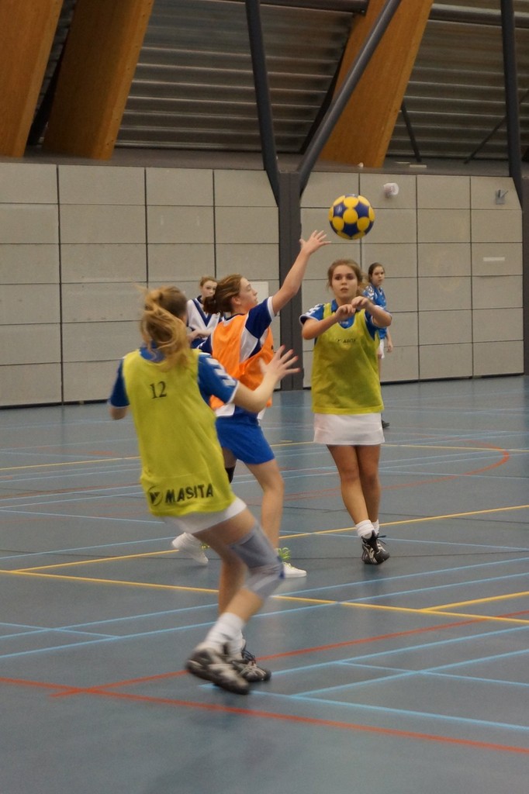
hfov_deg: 18.2
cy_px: 397
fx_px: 1654
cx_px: 264
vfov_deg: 27.0
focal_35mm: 75
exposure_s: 1/200
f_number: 2.8
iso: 1000
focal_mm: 50
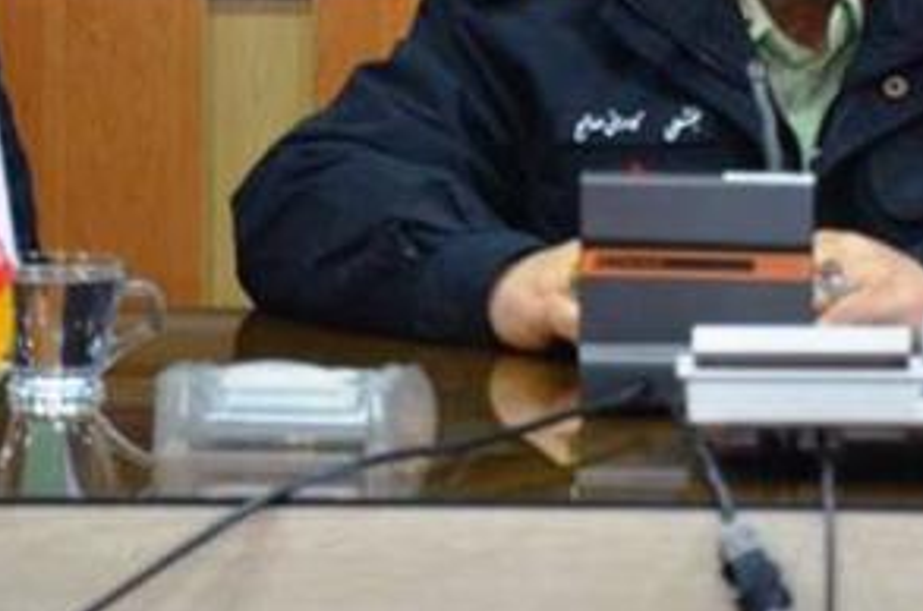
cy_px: 61
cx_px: 690
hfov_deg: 6.2
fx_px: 8521
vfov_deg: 4.1
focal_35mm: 333
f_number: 5.6
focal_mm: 105
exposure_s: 1/30
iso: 800
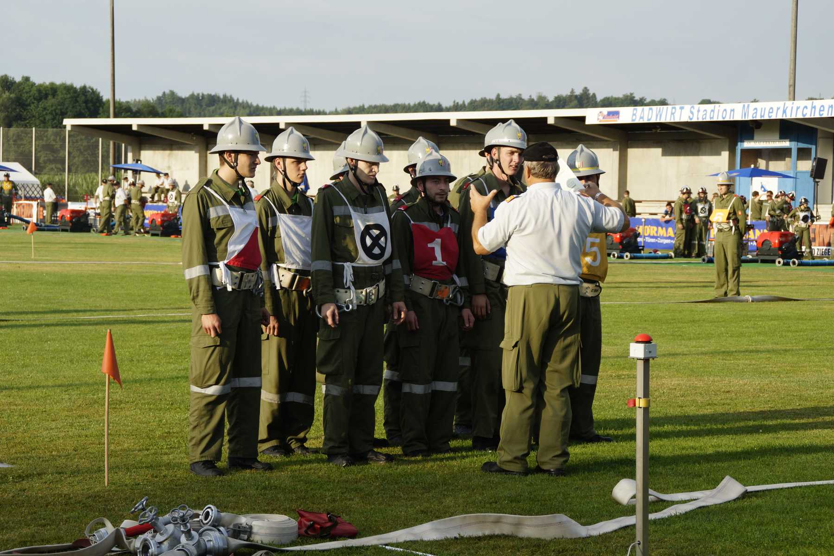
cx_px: 417
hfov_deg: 18.2
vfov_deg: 12.2
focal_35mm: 112
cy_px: 278
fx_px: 2606
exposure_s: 1/160
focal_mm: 75
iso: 100
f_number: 8
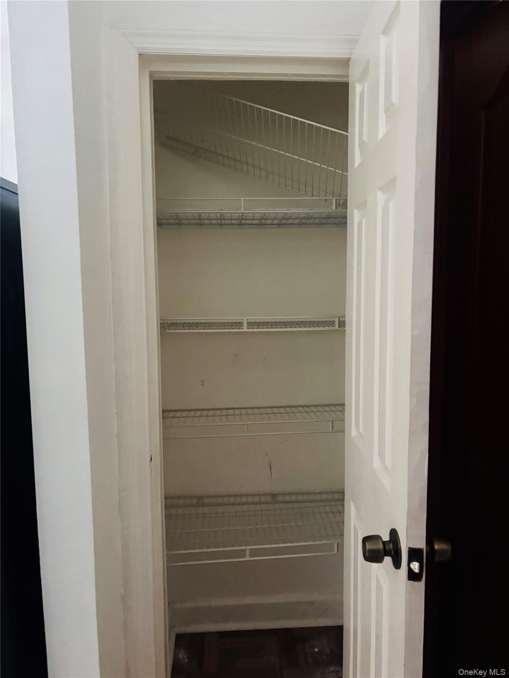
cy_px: 339
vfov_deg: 67.3
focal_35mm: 26
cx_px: 254
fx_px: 510
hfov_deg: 53.1
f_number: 1.6
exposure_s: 1/30
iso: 640
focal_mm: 5.96
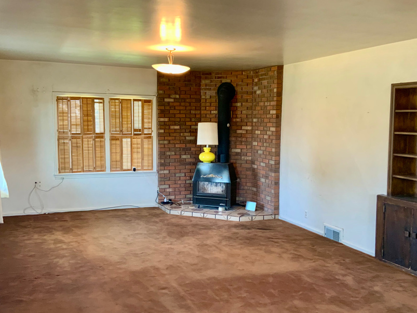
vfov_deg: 38.6
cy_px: 164
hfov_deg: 50.1
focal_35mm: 37
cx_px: 218
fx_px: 446
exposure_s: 1/60
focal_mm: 3
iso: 100
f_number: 1.8
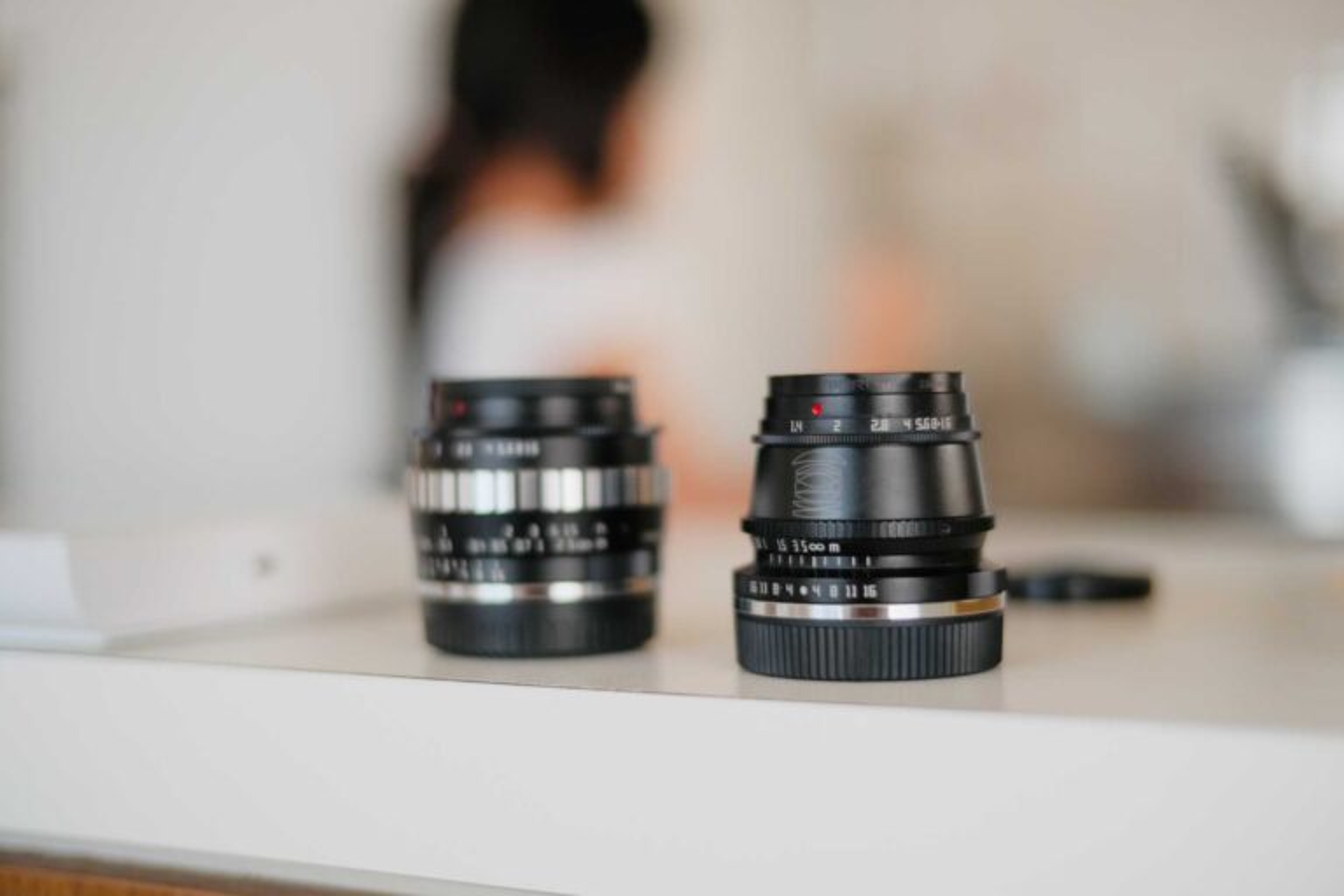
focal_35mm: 53
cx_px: 672
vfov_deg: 25.5
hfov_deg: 37.5
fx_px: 1979
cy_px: 448
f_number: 1.4
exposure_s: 1/420
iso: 640
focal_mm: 35
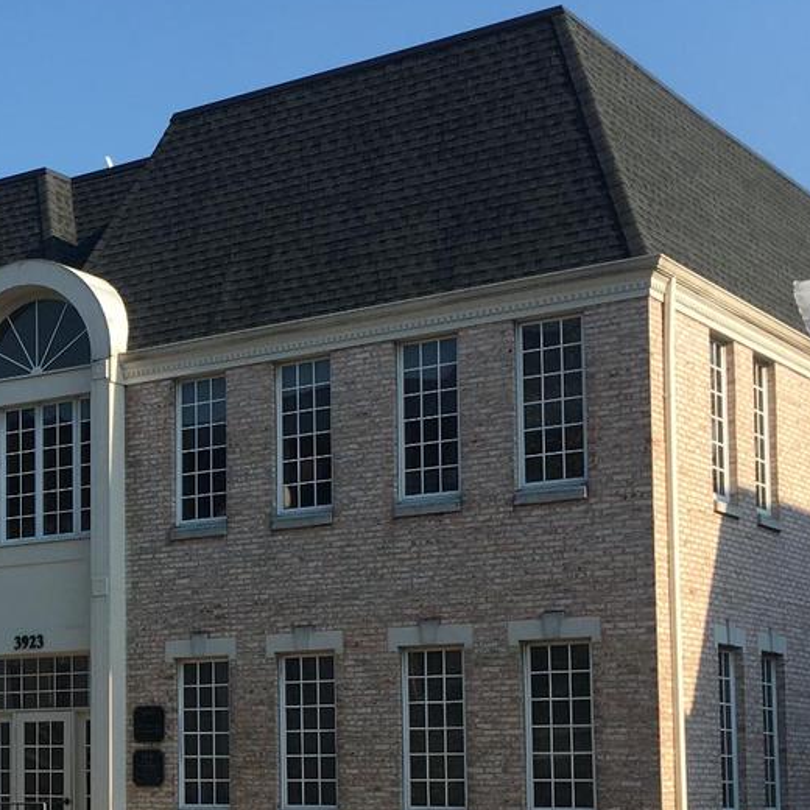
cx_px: -72
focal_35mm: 71
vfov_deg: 24.0
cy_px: 646
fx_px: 1880
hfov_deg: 22.9
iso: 25
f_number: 2.2
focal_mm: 4.15
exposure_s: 1/1202
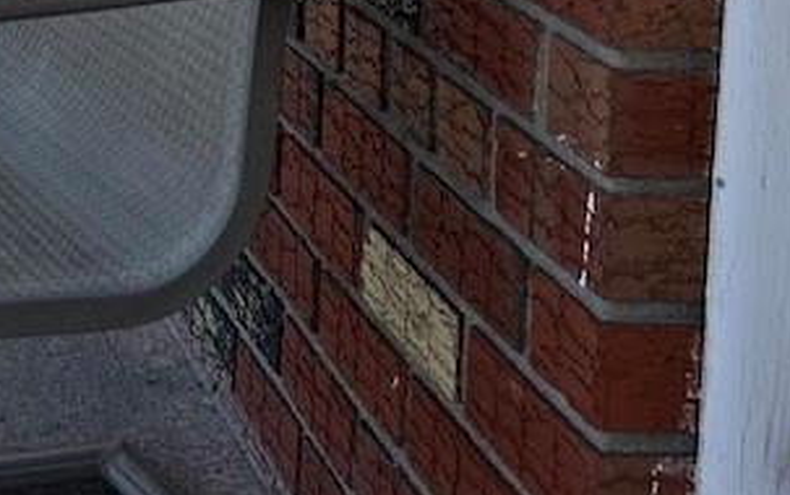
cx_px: -190
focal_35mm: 93
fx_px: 2004
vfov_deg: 12.7
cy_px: -412
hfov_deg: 20.6
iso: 50
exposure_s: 1/2123
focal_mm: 5.7
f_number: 1.5
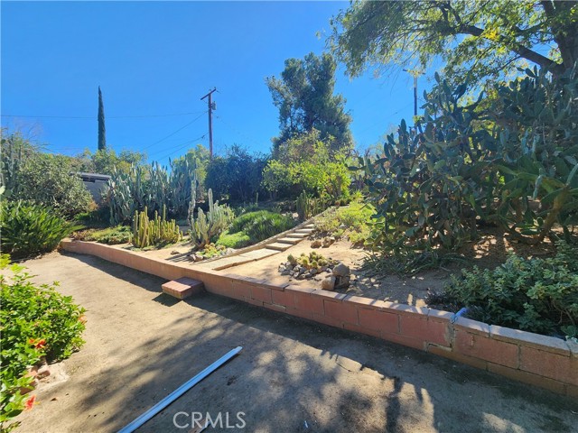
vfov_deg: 89.9
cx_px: 289
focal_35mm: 13
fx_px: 217
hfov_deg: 106.2
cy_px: 216
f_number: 2.2
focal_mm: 2.2
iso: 50
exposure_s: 1/799
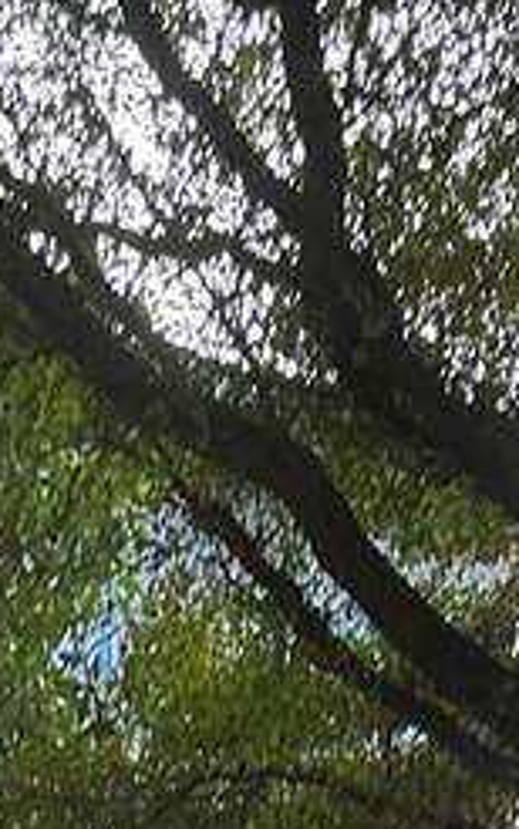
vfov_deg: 14.0
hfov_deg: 10.6
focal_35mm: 124
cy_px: 1682
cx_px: 310
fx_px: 2803
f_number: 1.78
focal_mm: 6.86
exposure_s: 1/121
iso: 125
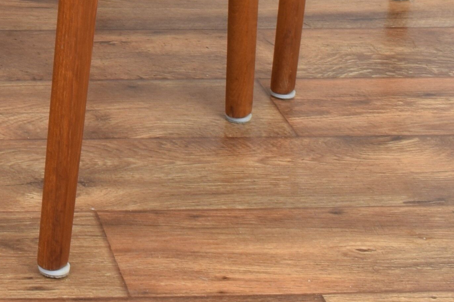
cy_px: -239
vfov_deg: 9.9
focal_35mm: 131
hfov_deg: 14.7
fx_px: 1652
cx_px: -187
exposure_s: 4
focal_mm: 20
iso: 100
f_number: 25
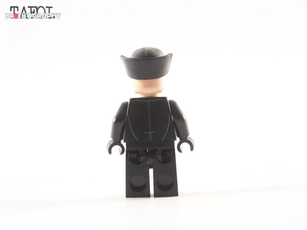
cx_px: 154
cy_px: 115
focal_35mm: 105
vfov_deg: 14.1
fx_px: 931
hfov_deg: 18.7
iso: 400
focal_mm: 17.5
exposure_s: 1/45
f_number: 3.2
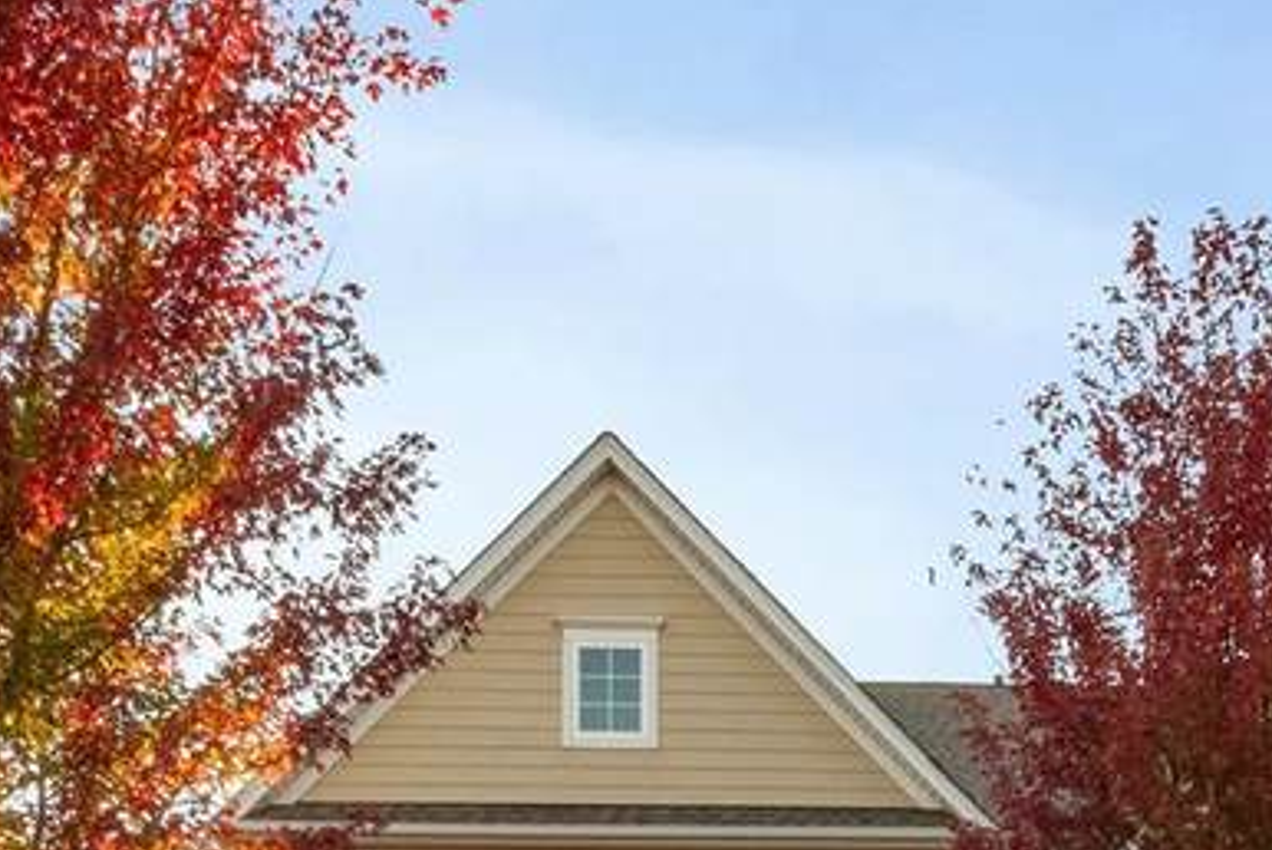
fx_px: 1933
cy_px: 1283
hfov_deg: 36.0
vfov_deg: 21.0
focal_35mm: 55
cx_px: 853
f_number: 13
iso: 3200
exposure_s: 1/200
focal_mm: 11
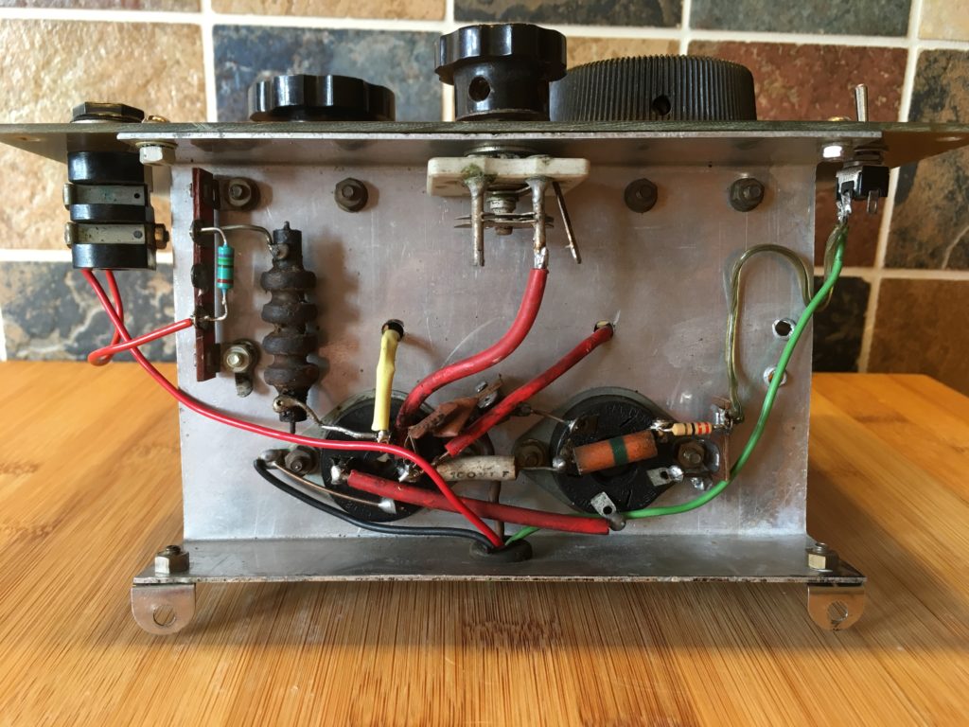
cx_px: 484
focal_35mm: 29
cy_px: 364
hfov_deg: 61.7
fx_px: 812
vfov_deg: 48.2
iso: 100
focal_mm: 4.15
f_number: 2.2
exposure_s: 1/33
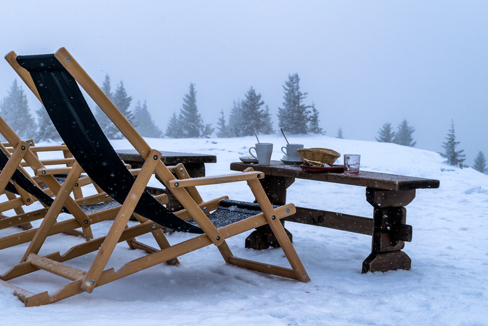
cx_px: 244
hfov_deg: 28.1
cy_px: 163
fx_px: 976
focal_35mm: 72
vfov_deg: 18.9
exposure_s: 1/250
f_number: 11
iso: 125
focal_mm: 48
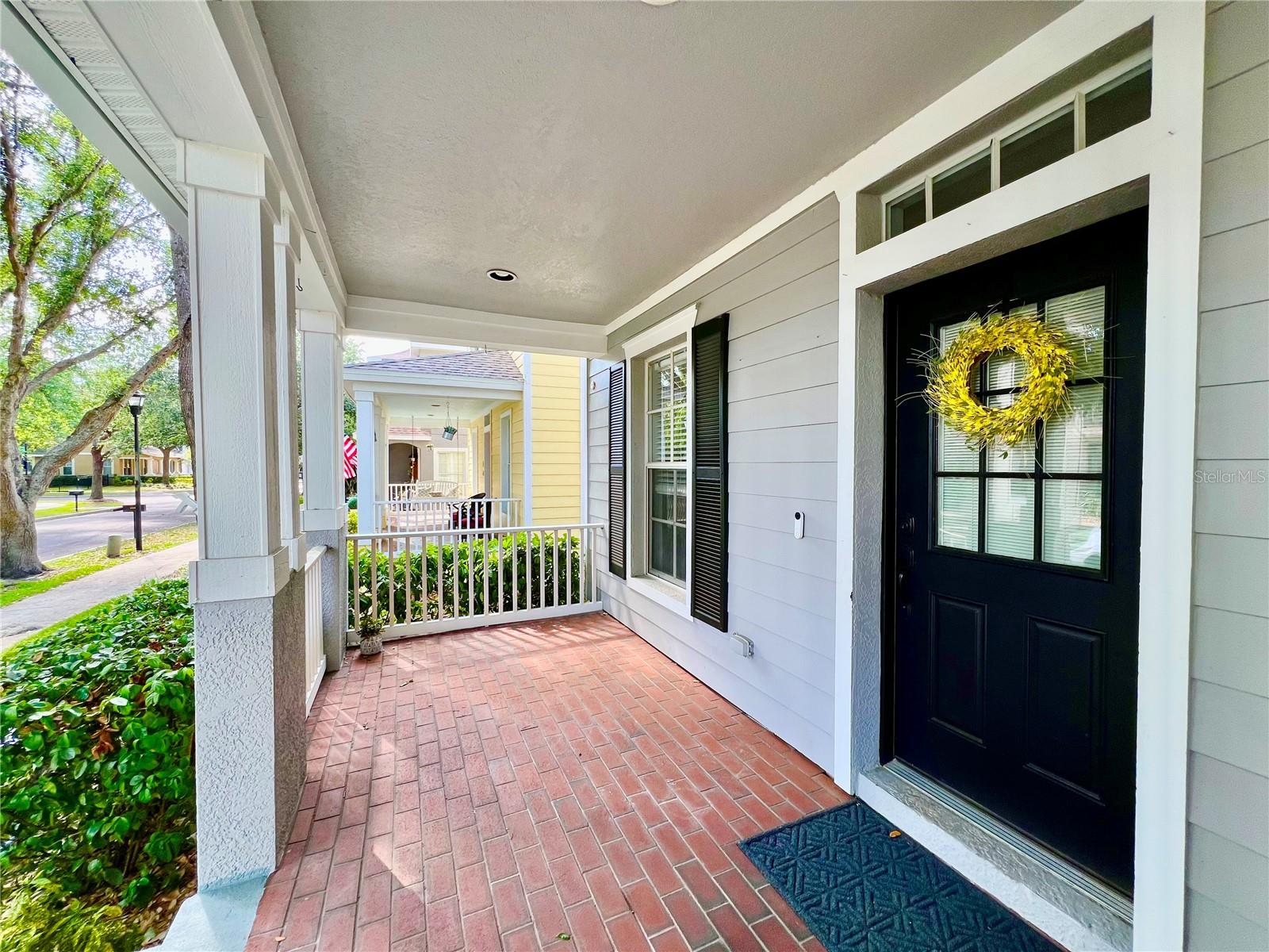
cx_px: 634
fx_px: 477
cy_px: 476
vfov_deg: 89.9
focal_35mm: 13
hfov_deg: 106.2
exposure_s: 1/99
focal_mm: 1.57
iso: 40
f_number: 1.8
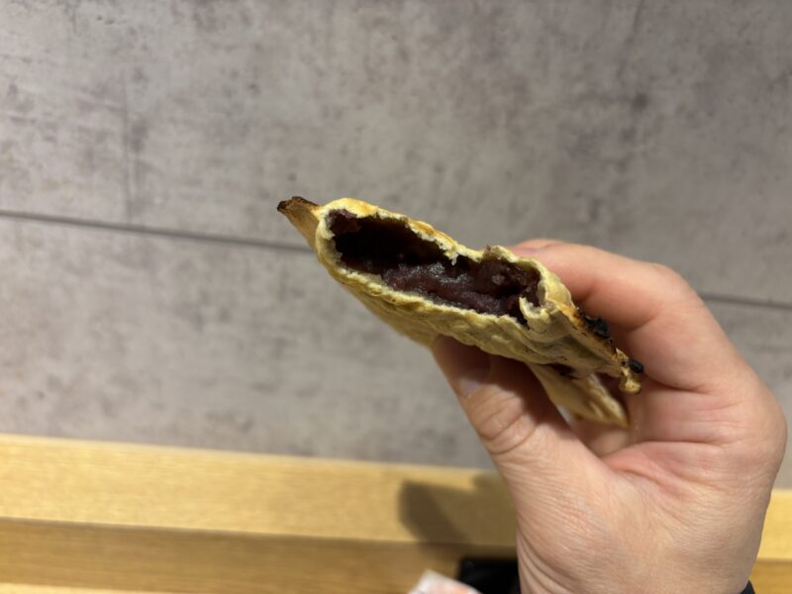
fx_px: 595
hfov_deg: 67.3
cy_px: 297
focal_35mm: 26
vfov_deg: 53.1
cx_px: 396
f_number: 1.6
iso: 80
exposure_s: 1/50
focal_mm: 5.96
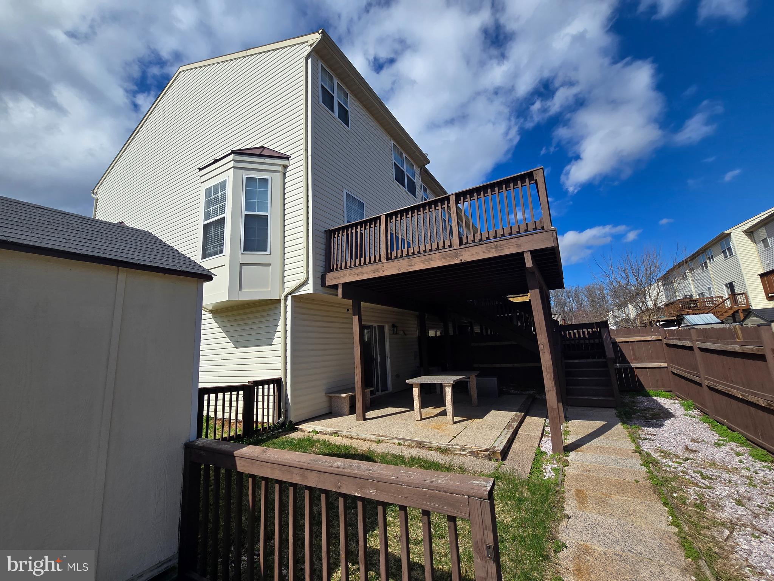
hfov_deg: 106.2
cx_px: 387
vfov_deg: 89.9
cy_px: 290
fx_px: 291
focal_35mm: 13
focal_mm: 2.2
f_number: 2.2
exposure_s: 1/3134
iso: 50
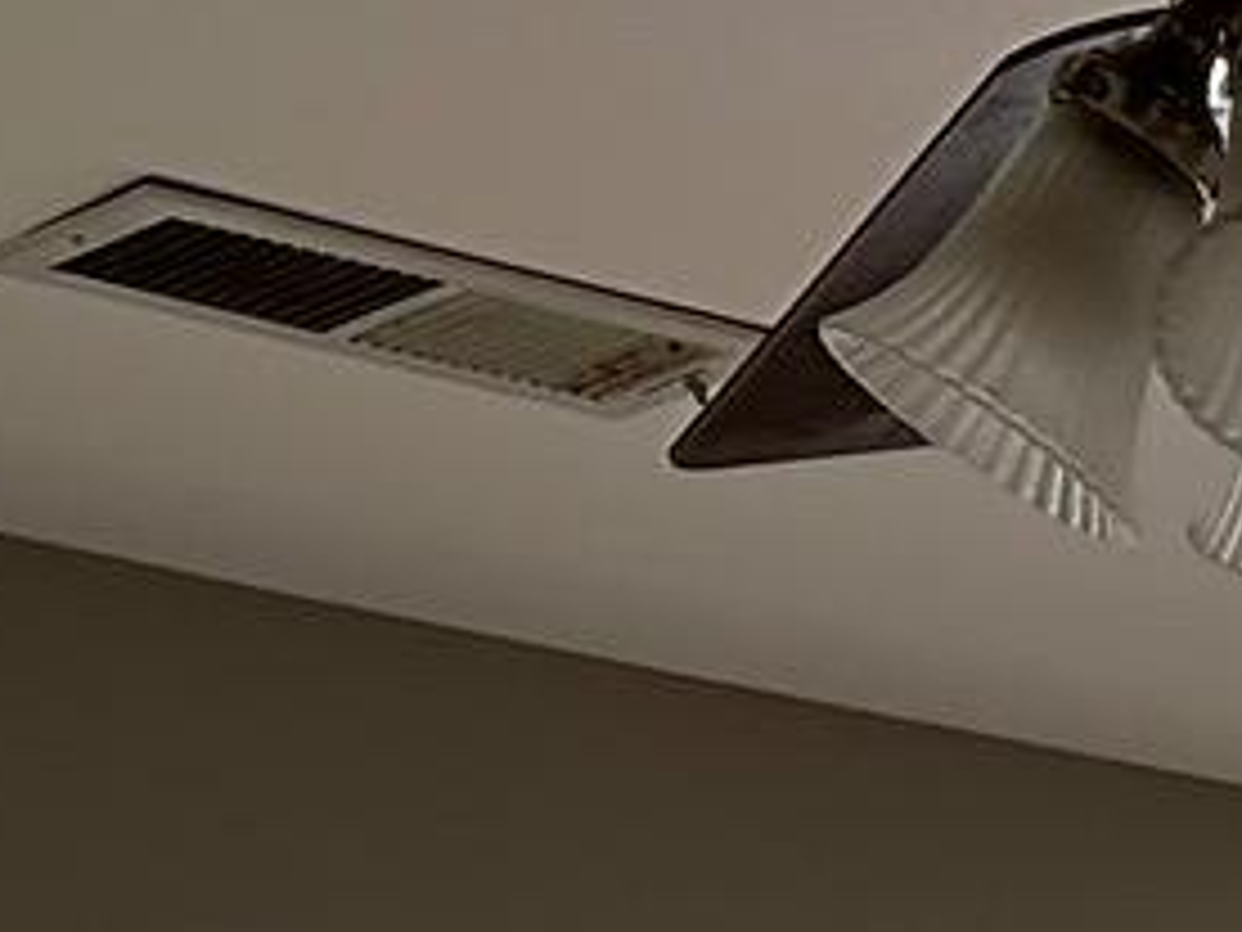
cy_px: 3435
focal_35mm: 178
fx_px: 6387
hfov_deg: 10.1
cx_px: 2668
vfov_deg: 6.9
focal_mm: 6.86
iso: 80
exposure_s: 1/366
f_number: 1.78
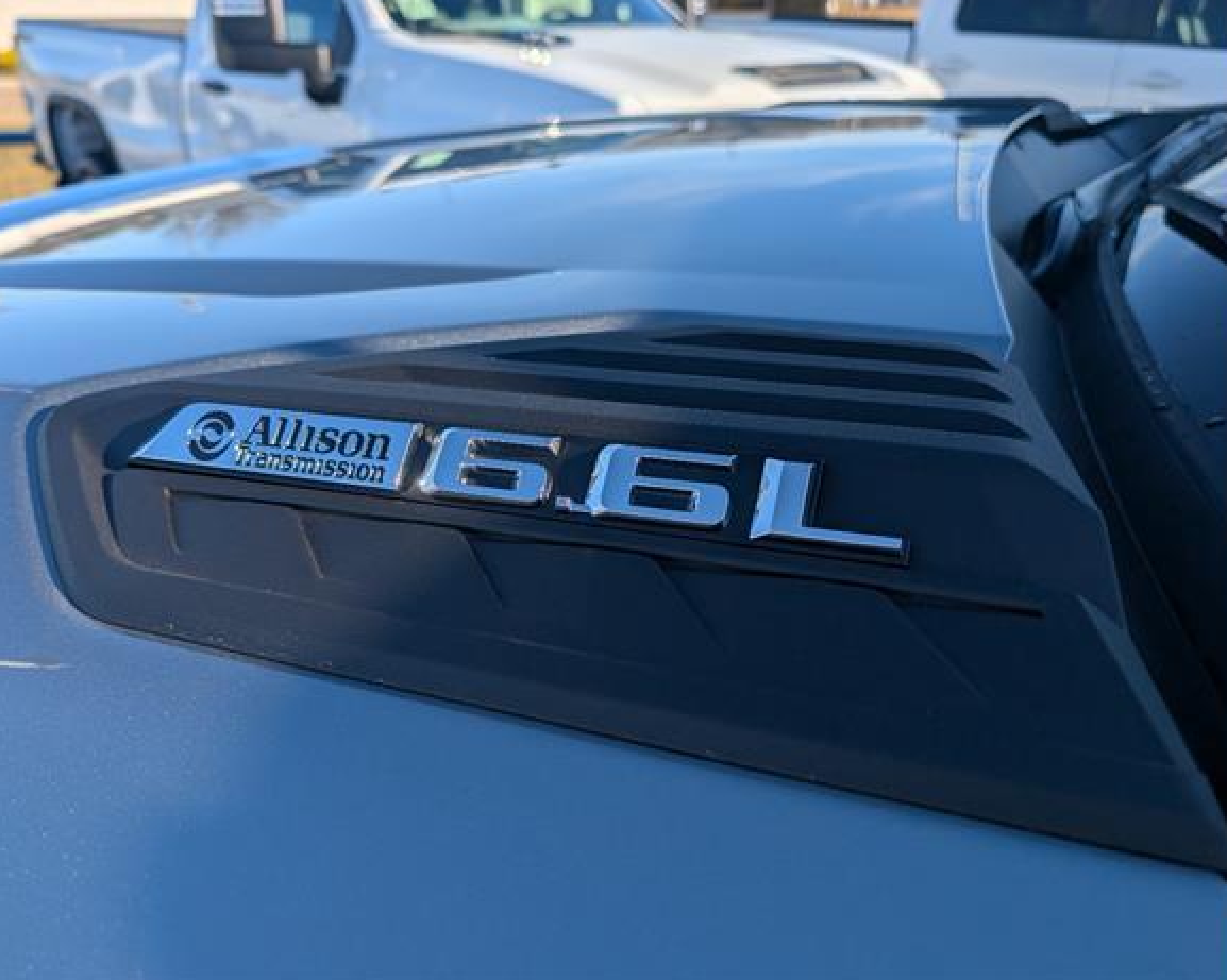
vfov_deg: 54.9
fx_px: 944
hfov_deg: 66.0
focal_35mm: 26
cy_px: 476
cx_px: 570
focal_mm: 6.9
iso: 20
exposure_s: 1/10000
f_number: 1.68
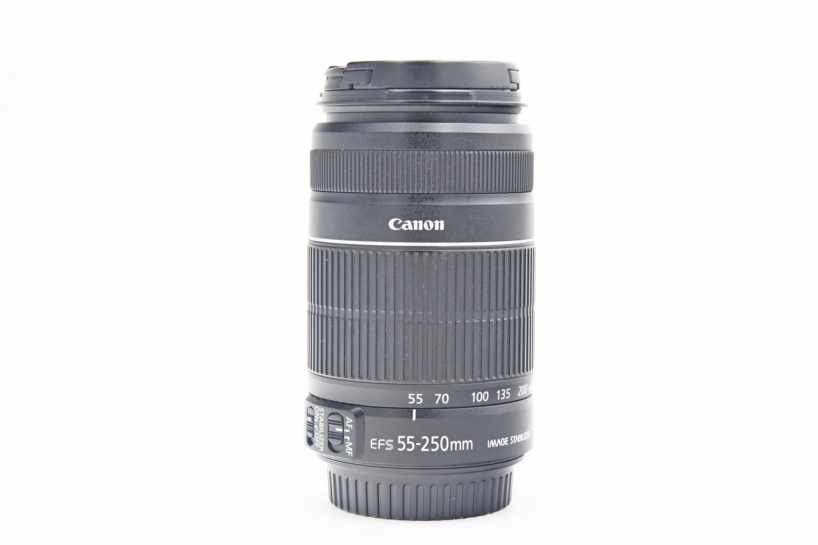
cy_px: 275
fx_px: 1727
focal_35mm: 76
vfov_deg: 18.0
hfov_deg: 26.6
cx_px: 408
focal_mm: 50
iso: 1600
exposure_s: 1/125
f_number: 7.1
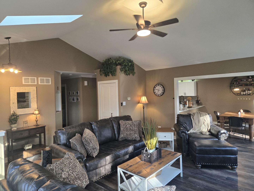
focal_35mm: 23
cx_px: 127
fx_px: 169
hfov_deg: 73.9
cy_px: 96
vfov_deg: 58.9
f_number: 1.8
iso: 250
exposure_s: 1/120
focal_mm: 5.4
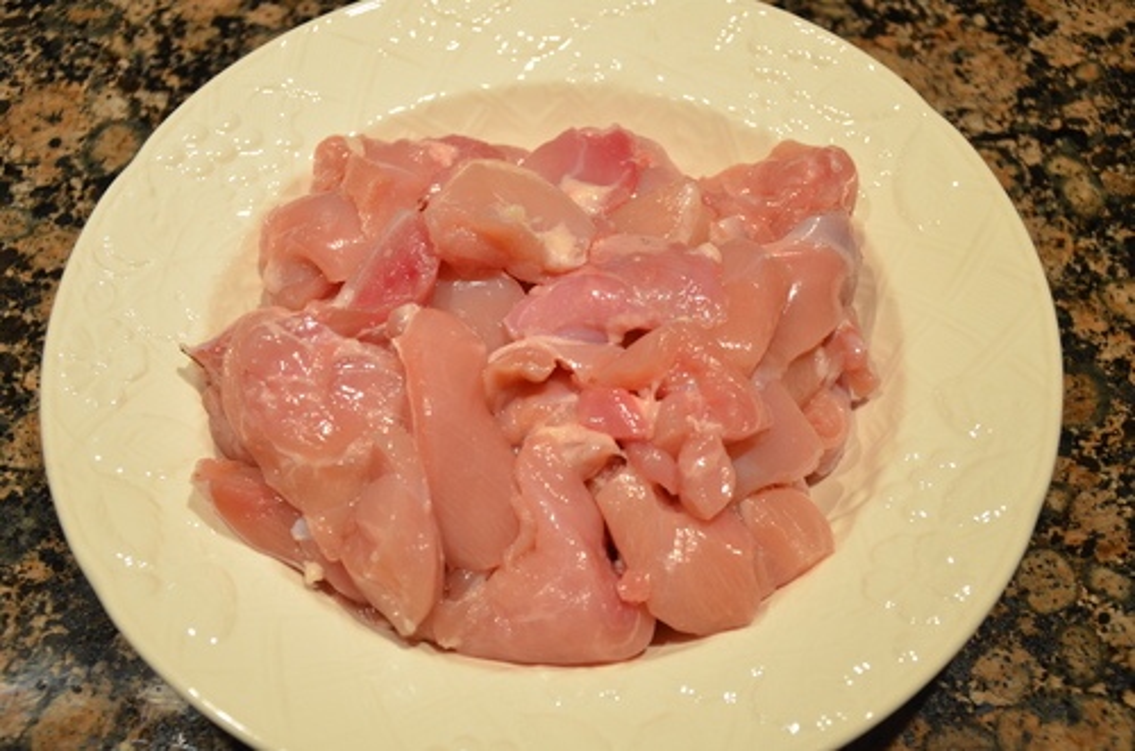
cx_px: 568
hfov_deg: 37.9
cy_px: 376
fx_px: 1652
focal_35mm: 52
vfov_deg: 25.6
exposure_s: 1/60
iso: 800
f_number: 5
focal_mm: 35
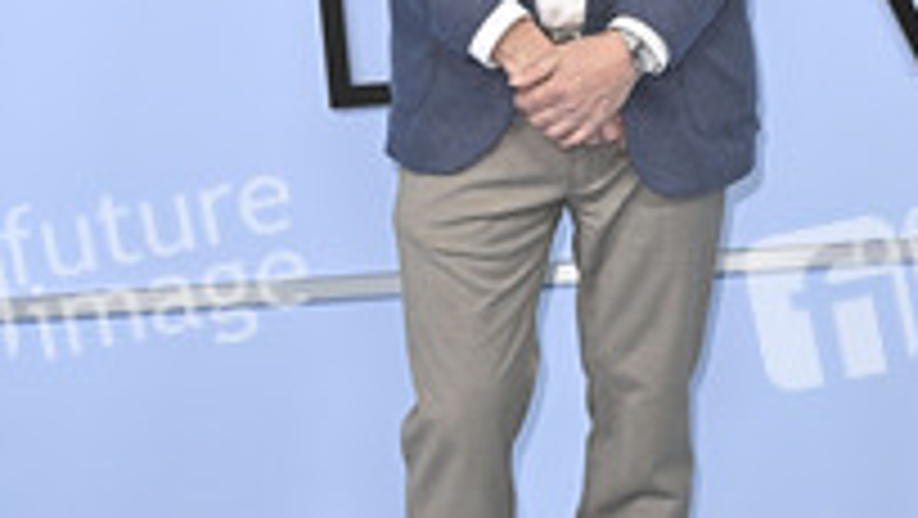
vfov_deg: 16.1
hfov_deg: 28.5
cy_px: 59
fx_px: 1802
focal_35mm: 74
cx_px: 567
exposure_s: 1/320
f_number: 6.3
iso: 1600
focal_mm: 36
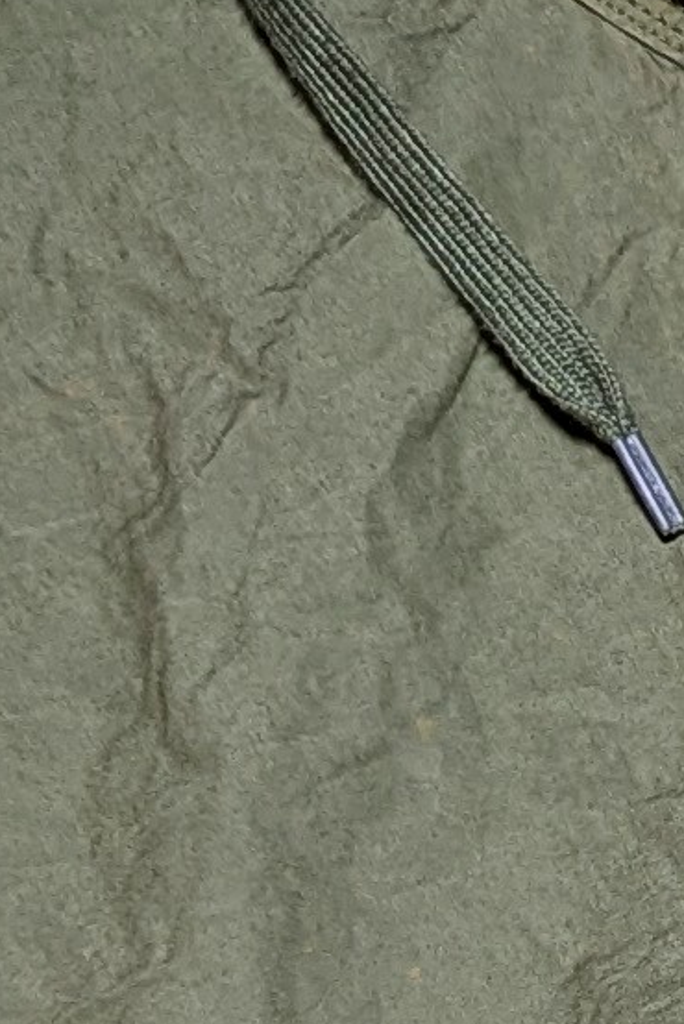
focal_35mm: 184
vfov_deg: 10.6
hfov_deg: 6.7
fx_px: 5237
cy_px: 1686
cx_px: 2107
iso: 79
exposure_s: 1/100
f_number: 1.85
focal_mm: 6.81
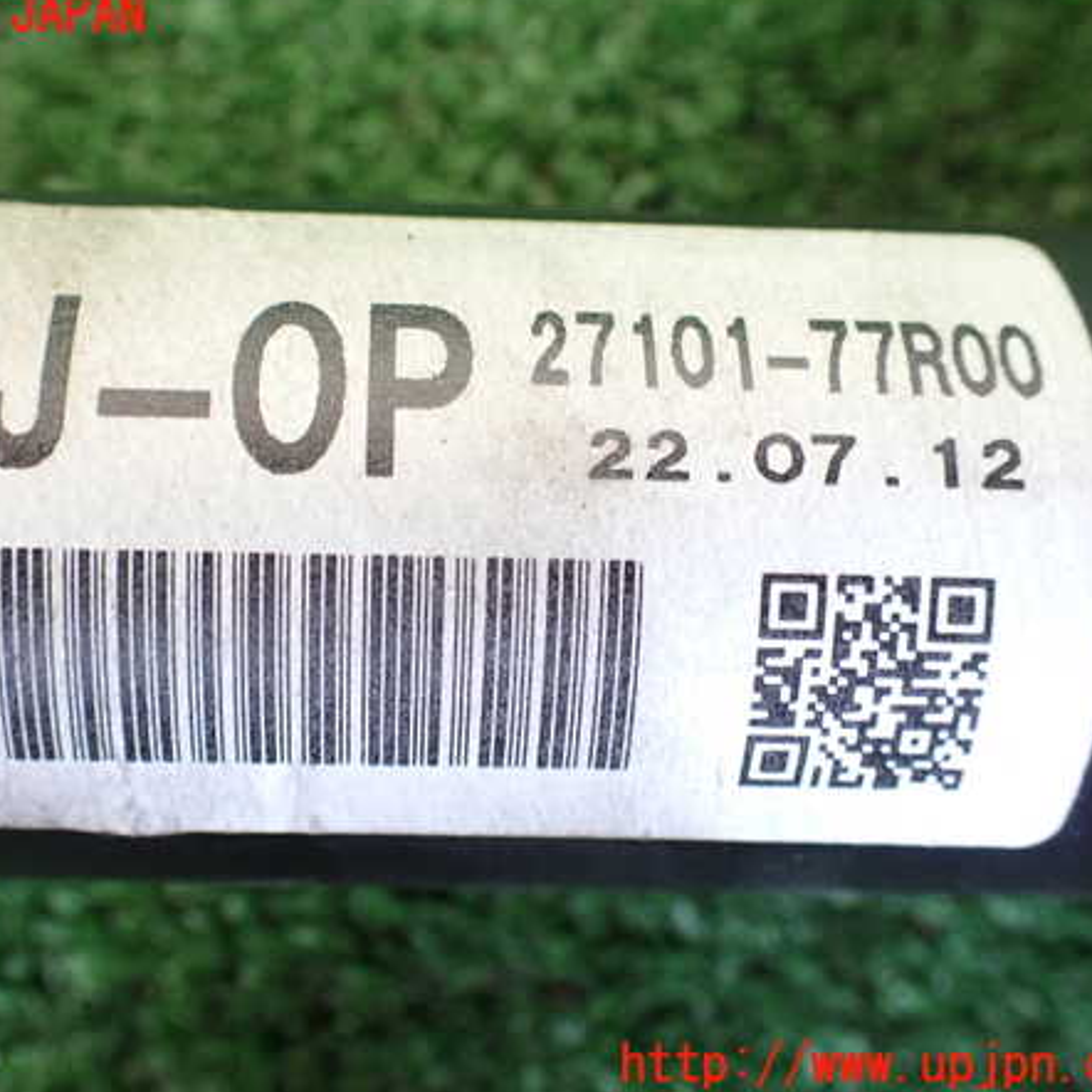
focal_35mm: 36
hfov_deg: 45.8
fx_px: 1285
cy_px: 541
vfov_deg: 46.0
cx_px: 437
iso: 800
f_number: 2.3
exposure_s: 1/50
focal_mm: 5.4
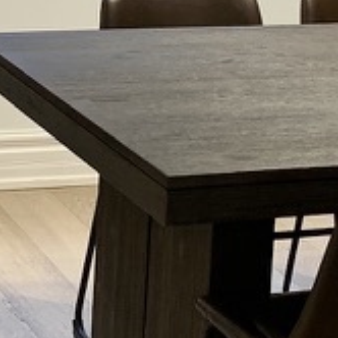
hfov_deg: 12.3
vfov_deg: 11.9
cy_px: -138
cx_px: 110
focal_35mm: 142
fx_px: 1569
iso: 160
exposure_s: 1/60
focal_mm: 4.25
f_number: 1.8
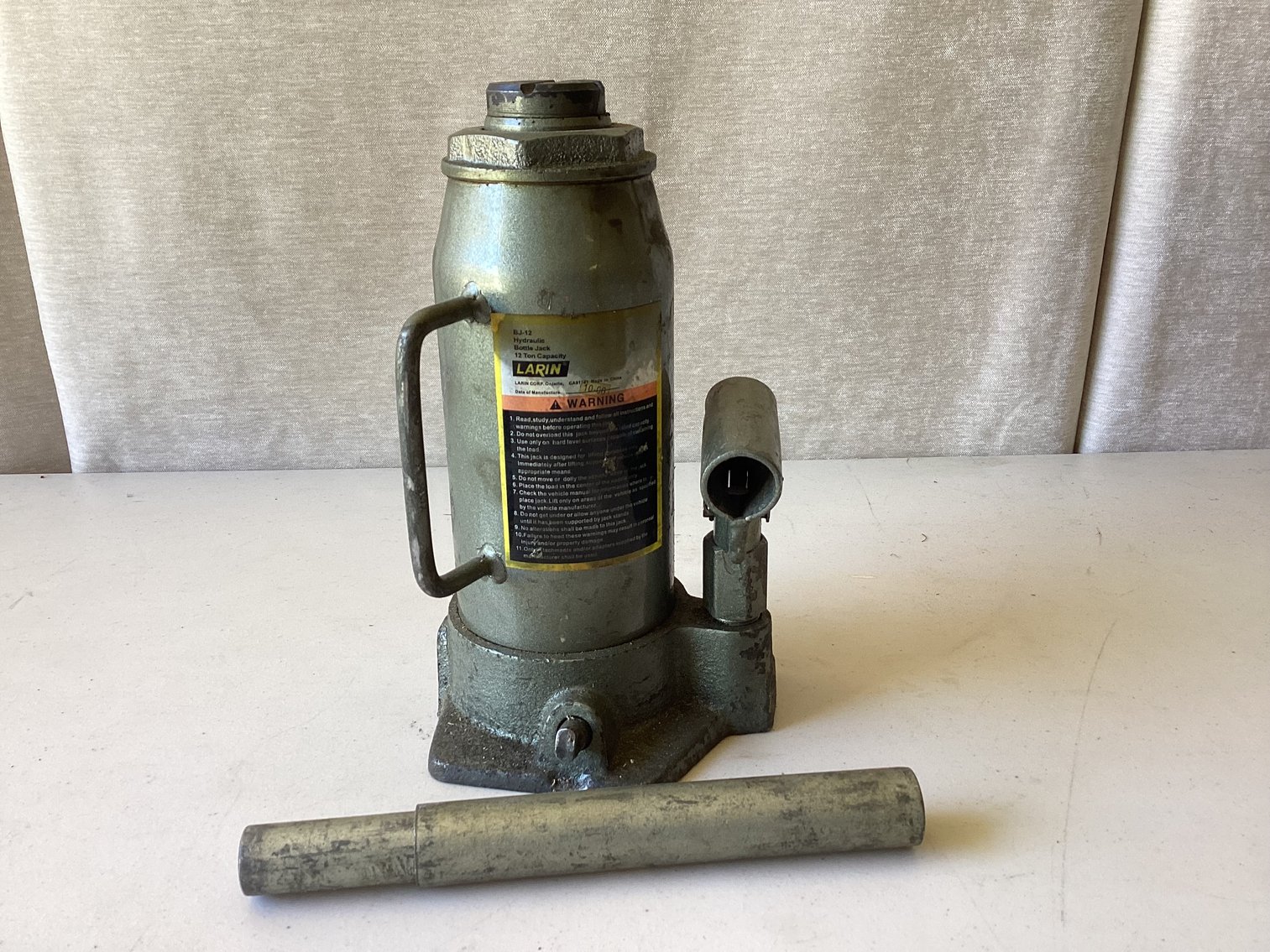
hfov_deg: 58.3
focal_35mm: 31
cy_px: 476
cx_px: 635
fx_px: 1137
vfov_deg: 45.4
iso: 64
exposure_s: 1/60
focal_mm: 3.3
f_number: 2.4
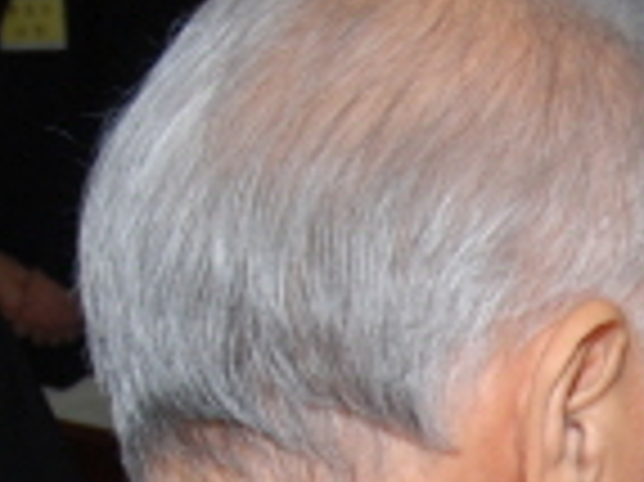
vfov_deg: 7.8
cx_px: 1250
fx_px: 3402
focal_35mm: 183
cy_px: 899
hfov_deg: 10.1
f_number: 7.1
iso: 200
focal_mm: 24
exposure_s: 1/60
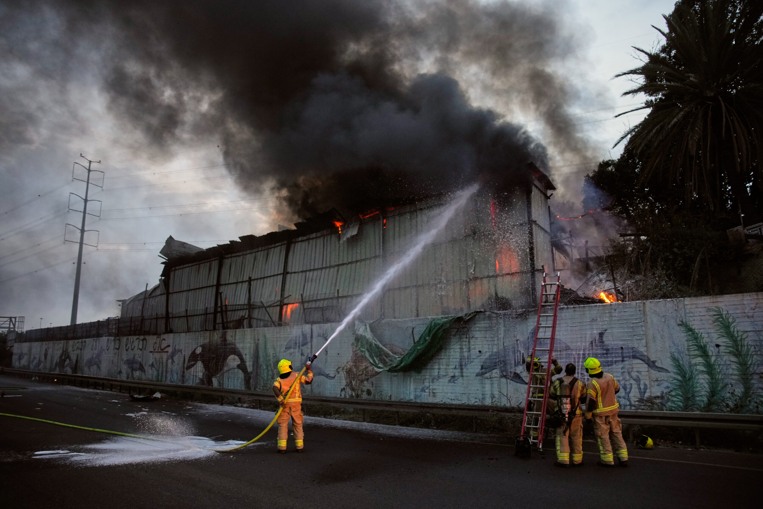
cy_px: 254
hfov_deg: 73.7
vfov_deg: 53.1
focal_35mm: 24
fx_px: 509
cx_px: 382
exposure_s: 1/250
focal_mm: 24
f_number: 2.8
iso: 1250
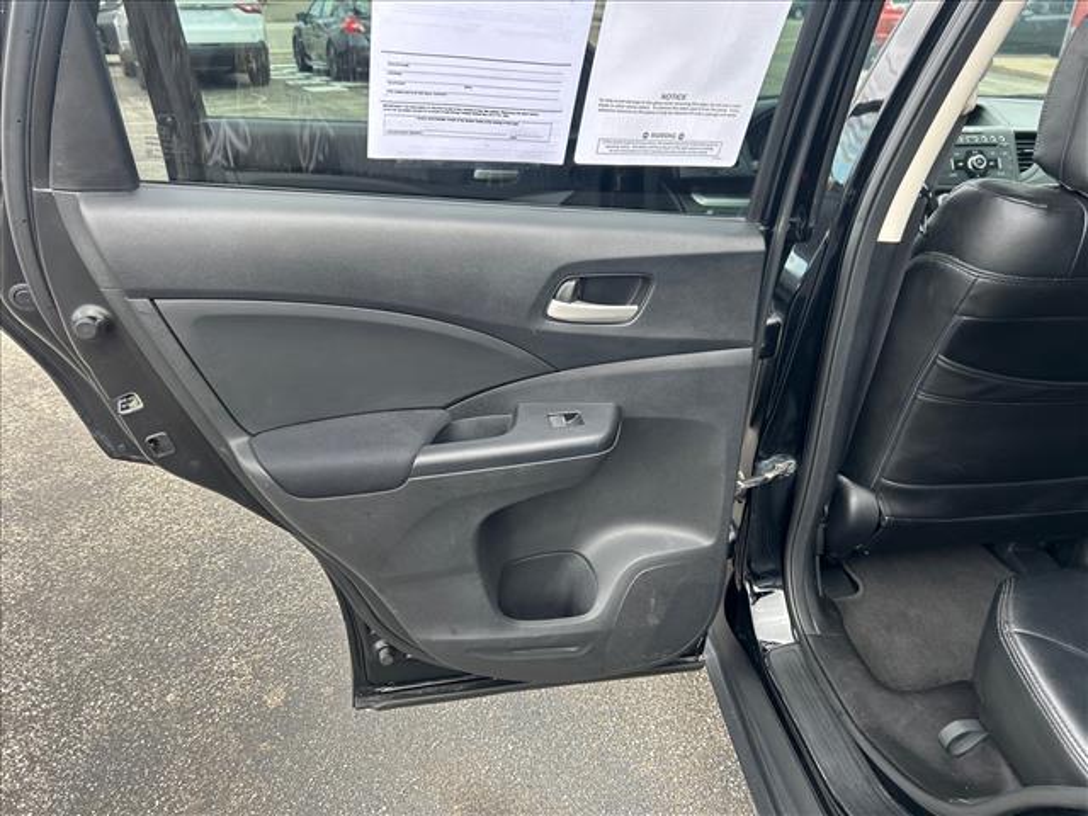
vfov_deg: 53.1
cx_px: 544
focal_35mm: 26
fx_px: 817
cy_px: 408
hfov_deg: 67.3
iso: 50
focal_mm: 5.7
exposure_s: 1/302
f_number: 1.5
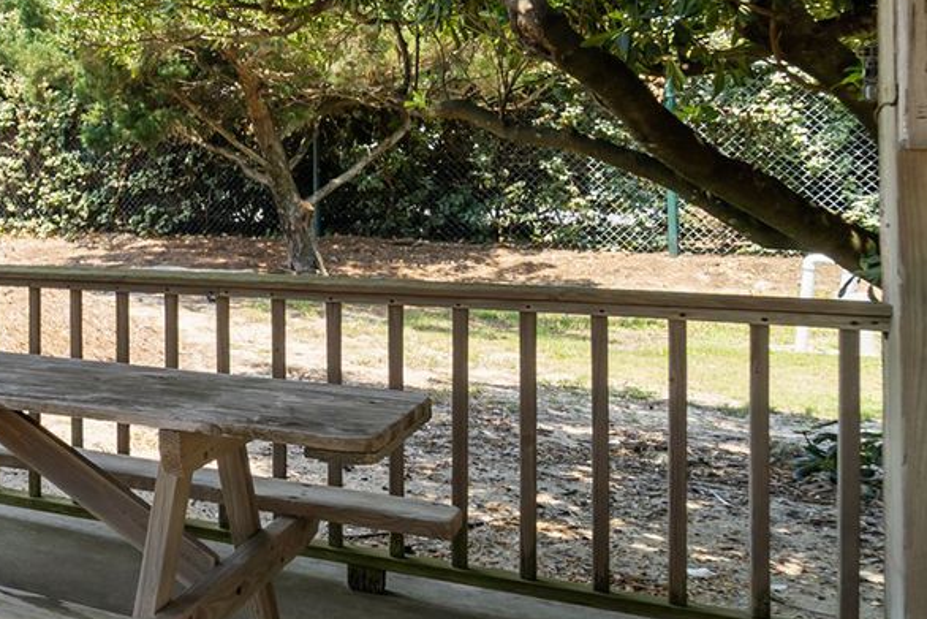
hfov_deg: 31.1
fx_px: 1107
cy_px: 190
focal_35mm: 43
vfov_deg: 30.9
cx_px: -369
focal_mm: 14
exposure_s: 1/100
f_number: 8
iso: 100
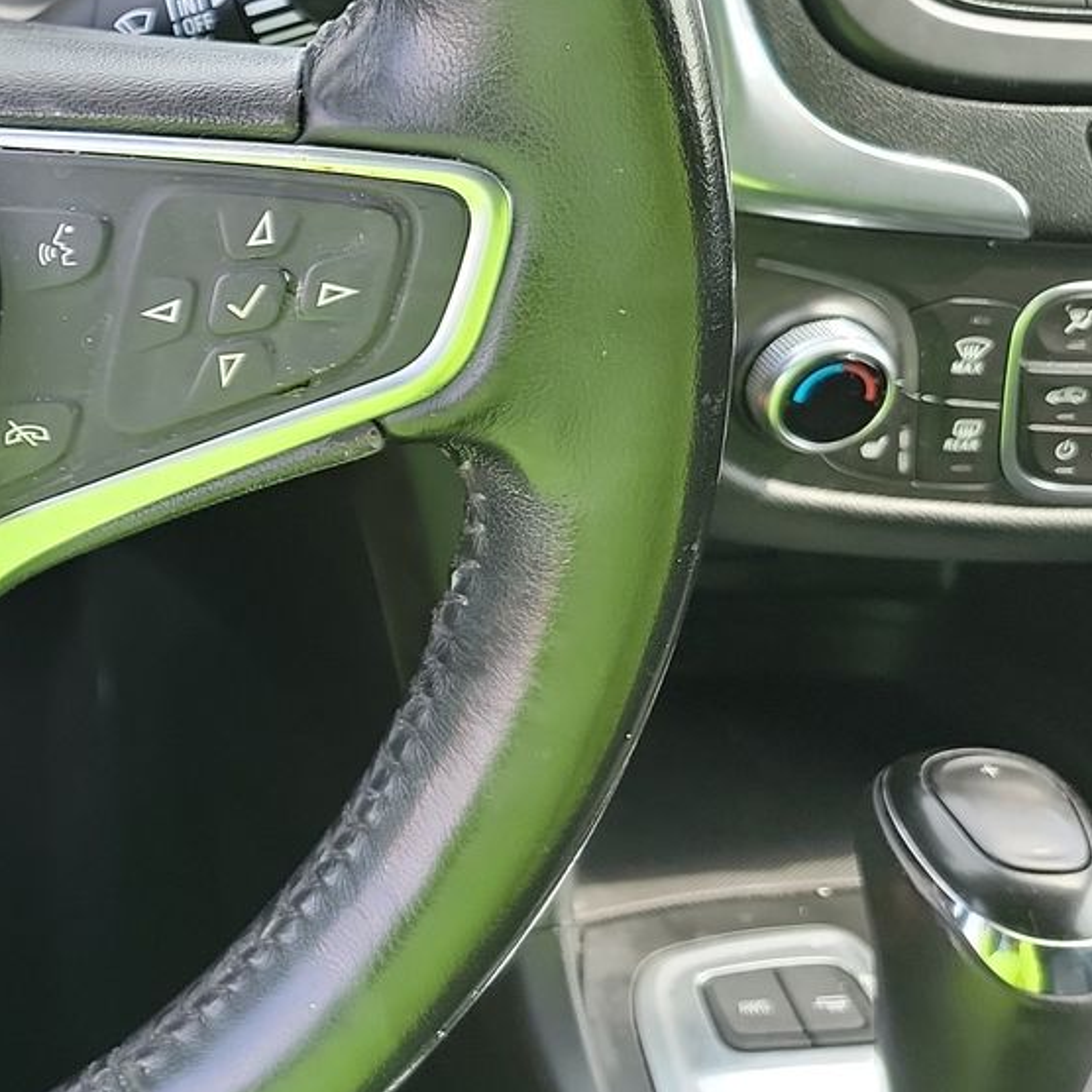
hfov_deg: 23.9
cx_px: -414
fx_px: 2177
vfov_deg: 28.0
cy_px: 369
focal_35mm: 61
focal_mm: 6.7
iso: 68
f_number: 1.8
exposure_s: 1/59
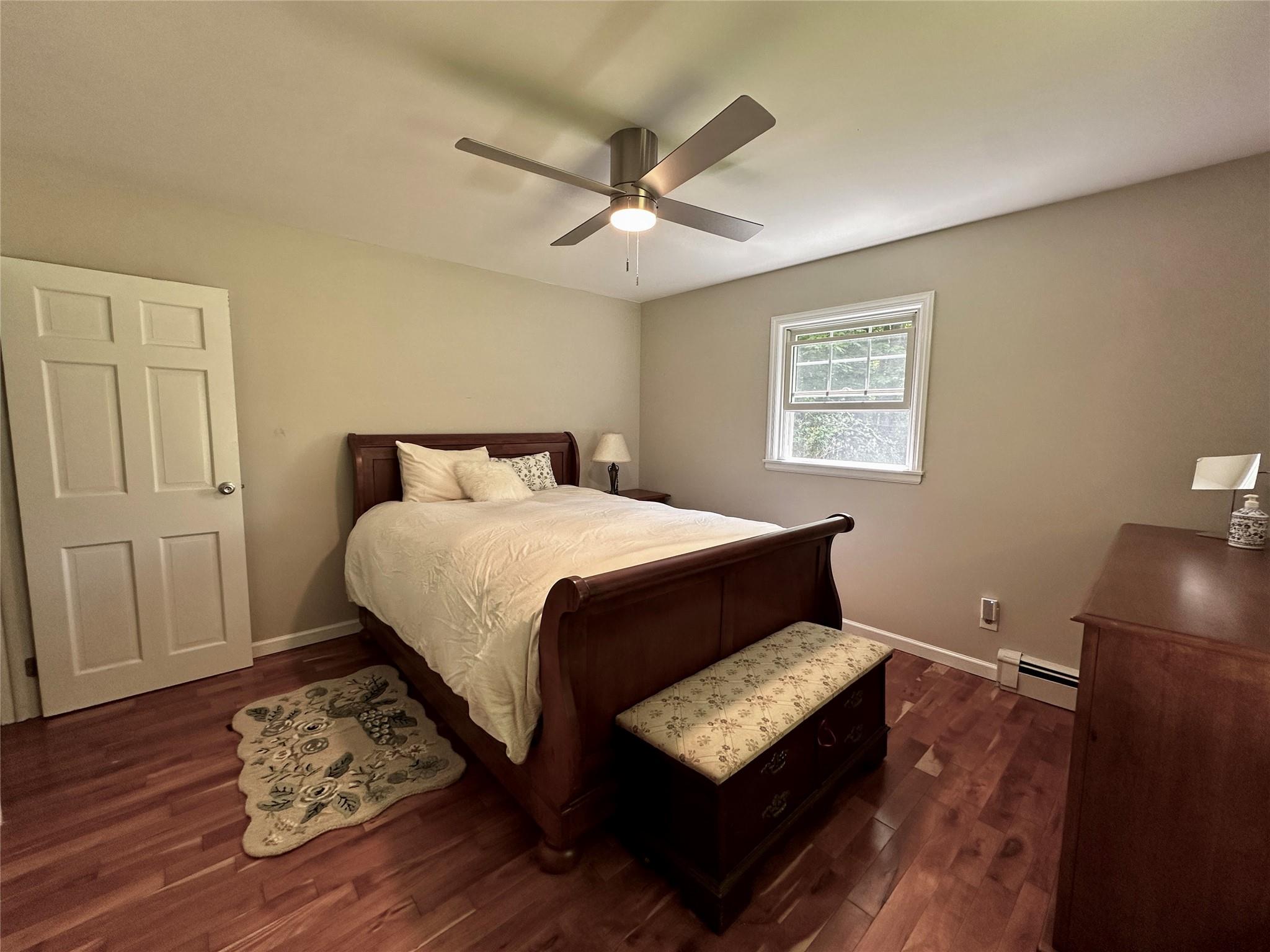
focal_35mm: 14
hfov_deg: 102.1
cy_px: 476
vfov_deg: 85.7
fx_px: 514
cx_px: 635
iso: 125
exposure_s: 1/99
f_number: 2.2
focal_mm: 2.22
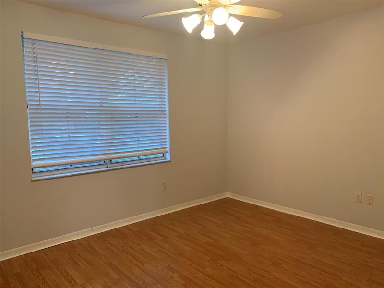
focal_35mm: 26
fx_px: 288
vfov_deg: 53.1
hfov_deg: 67.3
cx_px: 192
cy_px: 144
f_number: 1.8
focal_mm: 4.25
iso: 160
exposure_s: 1/60
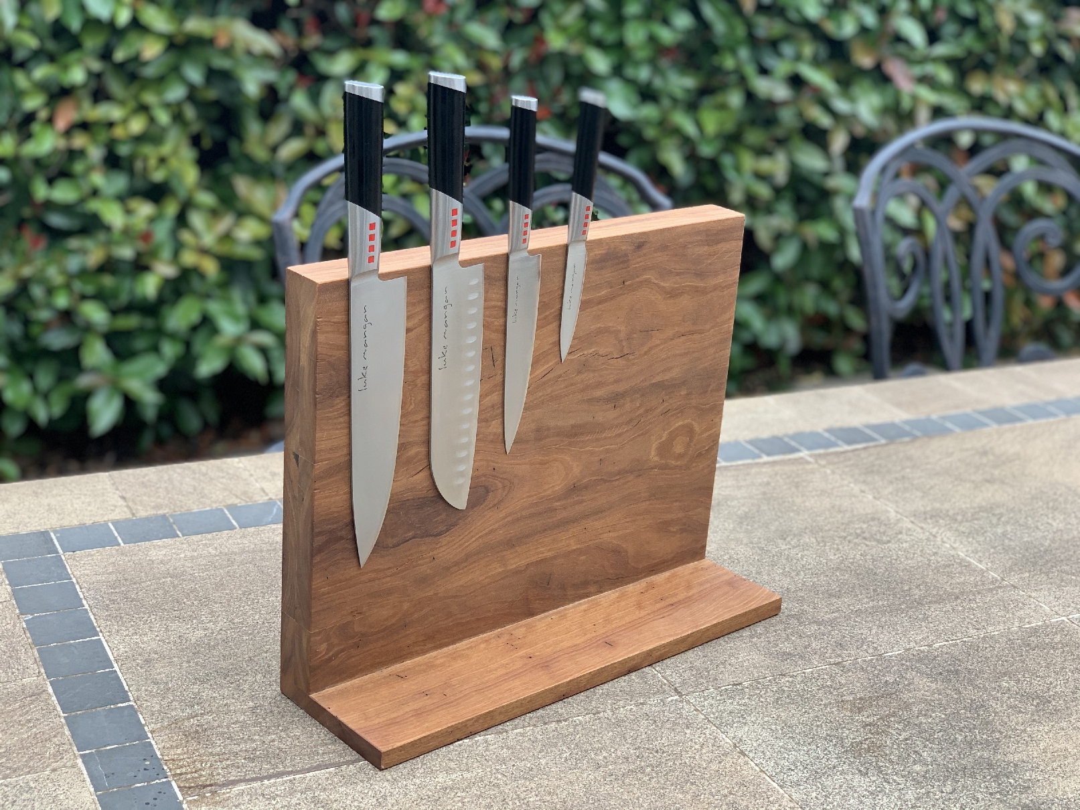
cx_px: 540
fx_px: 1622
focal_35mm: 52
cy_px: 405
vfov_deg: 28.0
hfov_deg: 36.8
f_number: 2.4
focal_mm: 6
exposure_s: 1/122
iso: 32
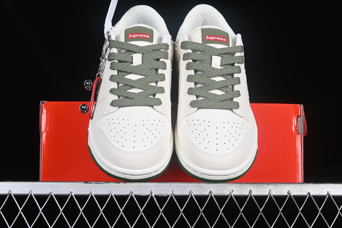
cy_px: 114
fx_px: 712
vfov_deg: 18.2
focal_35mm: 75
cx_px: 171
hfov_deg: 27.0
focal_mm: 50
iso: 160
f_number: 8
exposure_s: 1/80
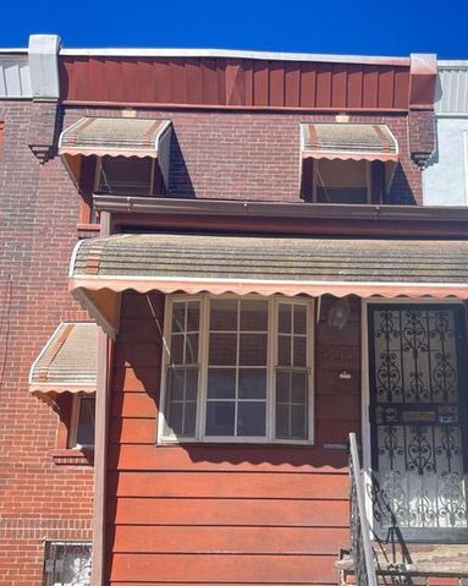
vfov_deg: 51.6
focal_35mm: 34
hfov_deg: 43.0
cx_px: 294
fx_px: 589
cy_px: 403
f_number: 1.6
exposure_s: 1/1715
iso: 32
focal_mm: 5.1
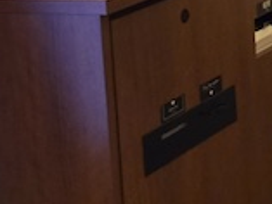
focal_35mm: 150
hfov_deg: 10.5
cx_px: 733
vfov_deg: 9.6
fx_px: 1180
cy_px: -116
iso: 800
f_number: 1.7
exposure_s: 1/100
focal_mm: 6.3
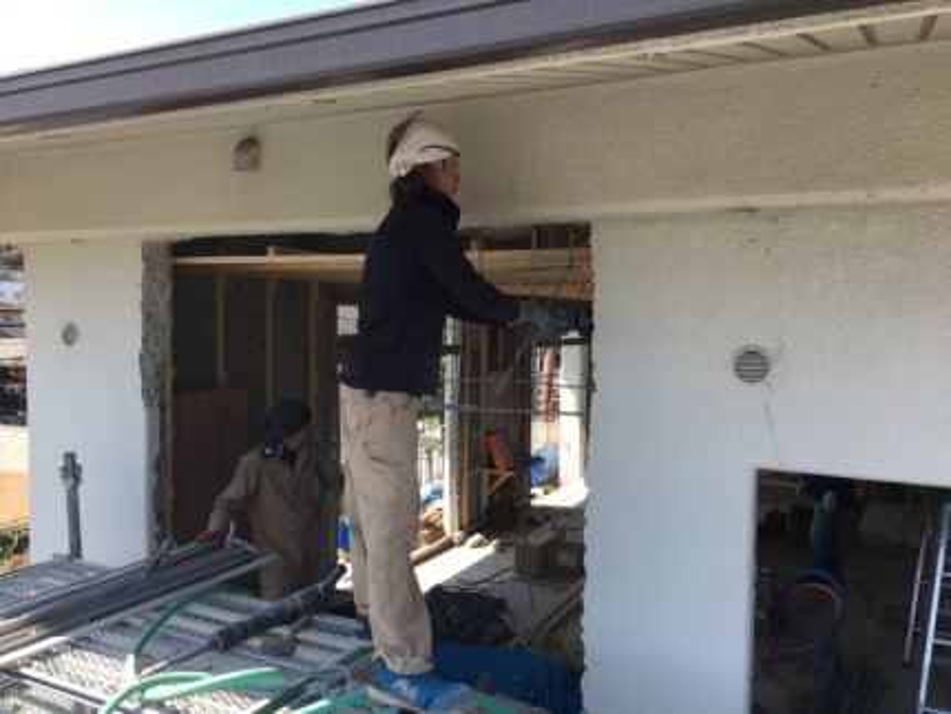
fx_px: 797
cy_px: 357
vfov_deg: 48.3
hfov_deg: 61.6
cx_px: 476
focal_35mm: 29
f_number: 2.2
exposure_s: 1/523
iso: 25
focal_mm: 4.15
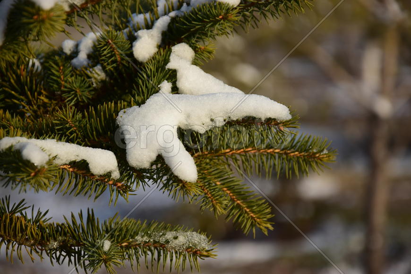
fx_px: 1798
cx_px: 206
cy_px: 137
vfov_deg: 8.7
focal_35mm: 158
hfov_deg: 13.0
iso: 100
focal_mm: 105
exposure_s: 1/320
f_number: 5.6
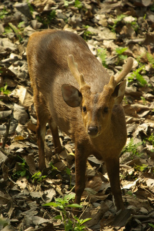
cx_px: 77
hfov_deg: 2.2
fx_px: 4042
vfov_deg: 3.3
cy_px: 116
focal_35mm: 630
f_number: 6.7
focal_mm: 420
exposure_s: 1/250
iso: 200
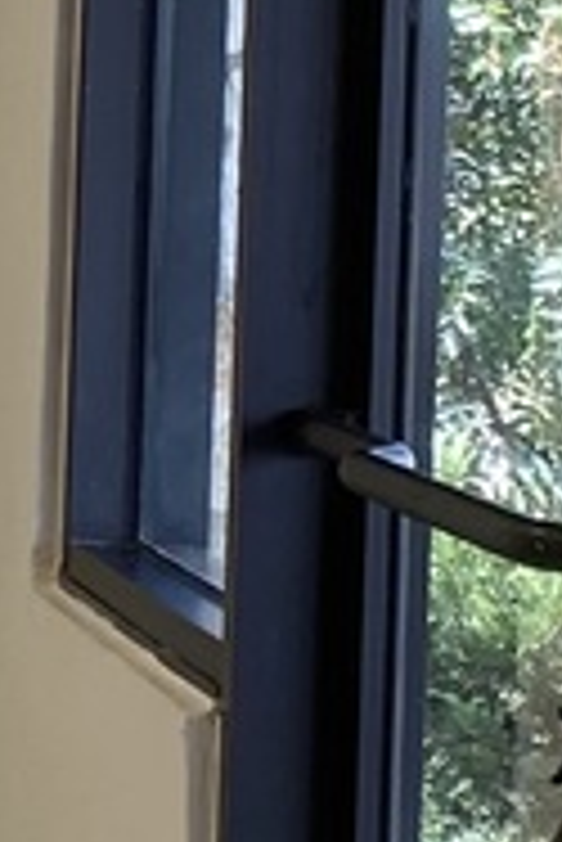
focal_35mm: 208
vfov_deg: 9.9
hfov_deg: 5.6
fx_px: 4861
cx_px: -1771
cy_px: 140
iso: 50
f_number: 1.8
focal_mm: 4.25
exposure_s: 1/120
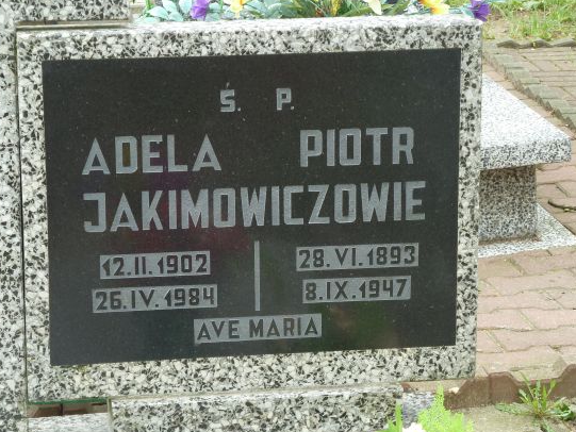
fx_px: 2047
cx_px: 257
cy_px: 243
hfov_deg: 16.0
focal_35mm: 123
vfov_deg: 12.1
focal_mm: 17
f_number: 4.3
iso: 80
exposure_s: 1/50
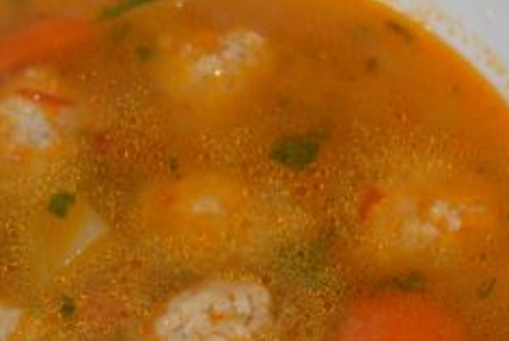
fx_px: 2010
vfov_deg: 9.6
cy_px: 318
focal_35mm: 142
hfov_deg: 14.3
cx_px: 95
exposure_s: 1/30
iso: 640
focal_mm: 32
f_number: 4.8
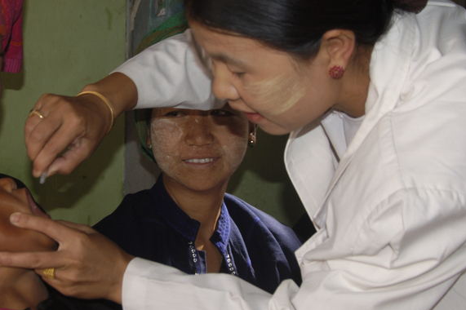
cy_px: 108
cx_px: 146
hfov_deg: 24.1
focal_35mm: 84
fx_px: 1087
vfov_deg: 16.2
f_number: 5
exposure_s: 1/60
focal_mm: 32
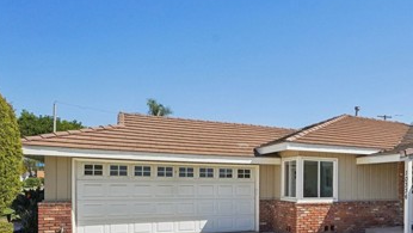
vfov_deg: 36.5
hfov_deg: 54.2
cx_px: 375
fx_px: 340
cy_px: 186
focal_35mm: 31
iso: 400
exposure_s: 1/2000
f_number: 8
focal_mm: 16
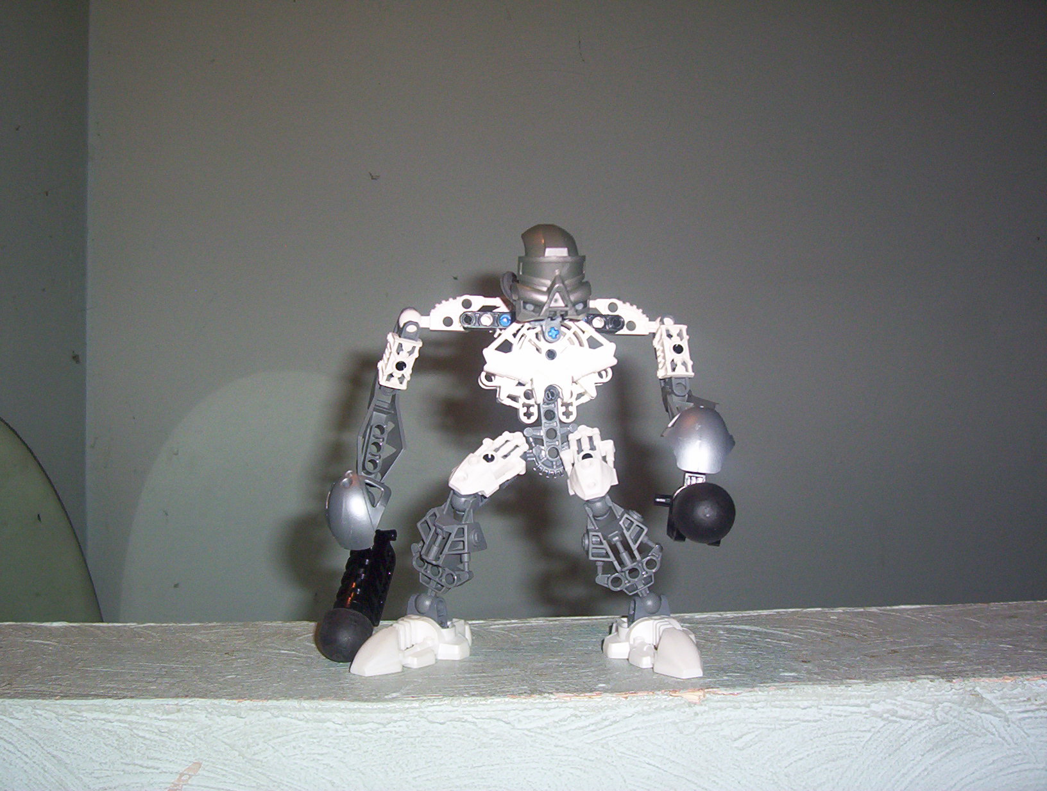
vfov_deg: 33.7
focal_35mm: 43
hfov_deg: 43.8
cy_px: 396
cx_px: 524
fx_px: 1304
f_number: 2.73
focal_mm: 5.77
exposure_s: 1/60
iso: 140
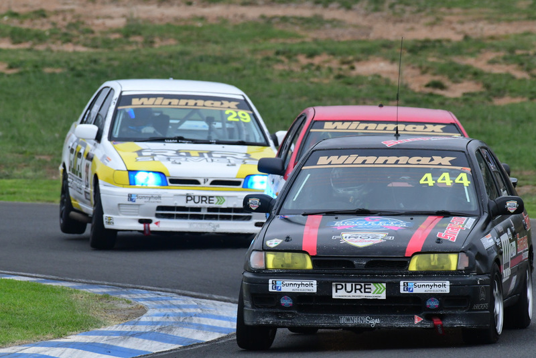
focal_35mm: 750
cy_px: 179
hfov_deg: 2.7
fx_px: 11170
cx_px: 268
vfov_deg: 1.8
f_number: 10
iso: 2000
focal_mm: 500
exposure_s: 1/640
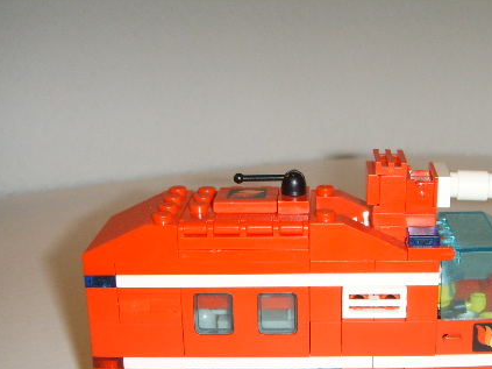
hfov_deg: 32.4
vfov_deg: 24.5
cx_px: 329
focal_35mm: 59
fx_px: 838
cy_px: 277
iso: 100
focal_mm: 6.6
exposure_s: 1/45
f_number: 3.5
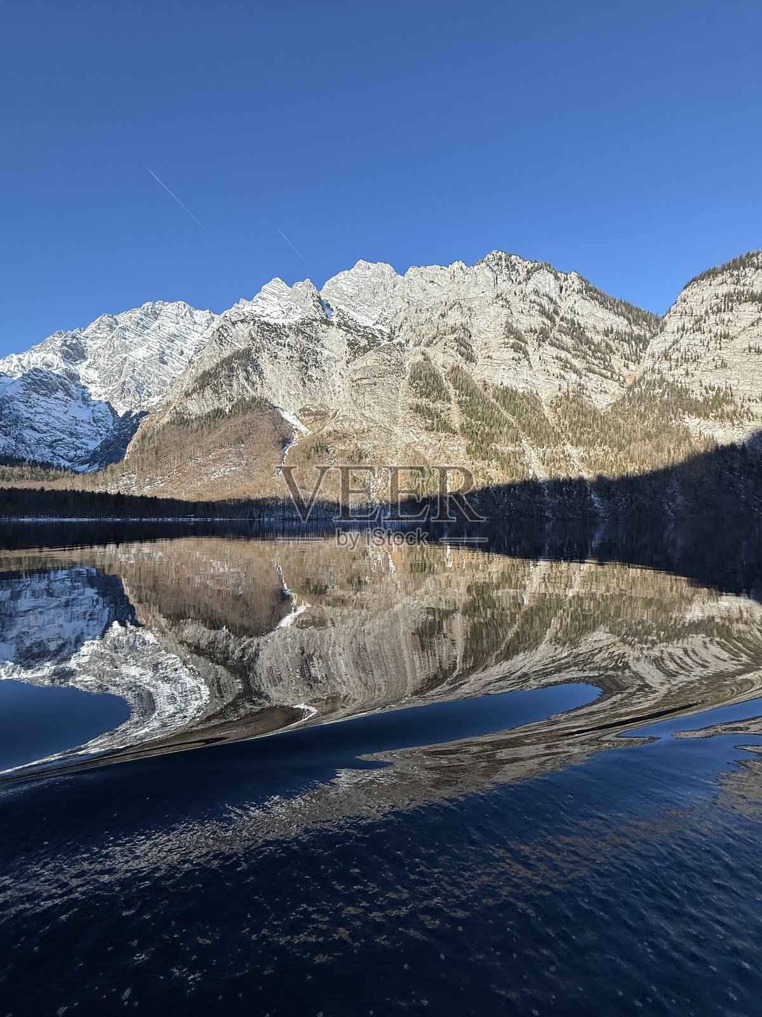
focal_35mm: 14
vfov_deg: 102.1
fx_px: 411
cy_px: 508
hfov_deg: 85.7
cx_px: 381
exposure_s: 1/717
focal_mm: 2.22
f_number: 2.2
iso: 50
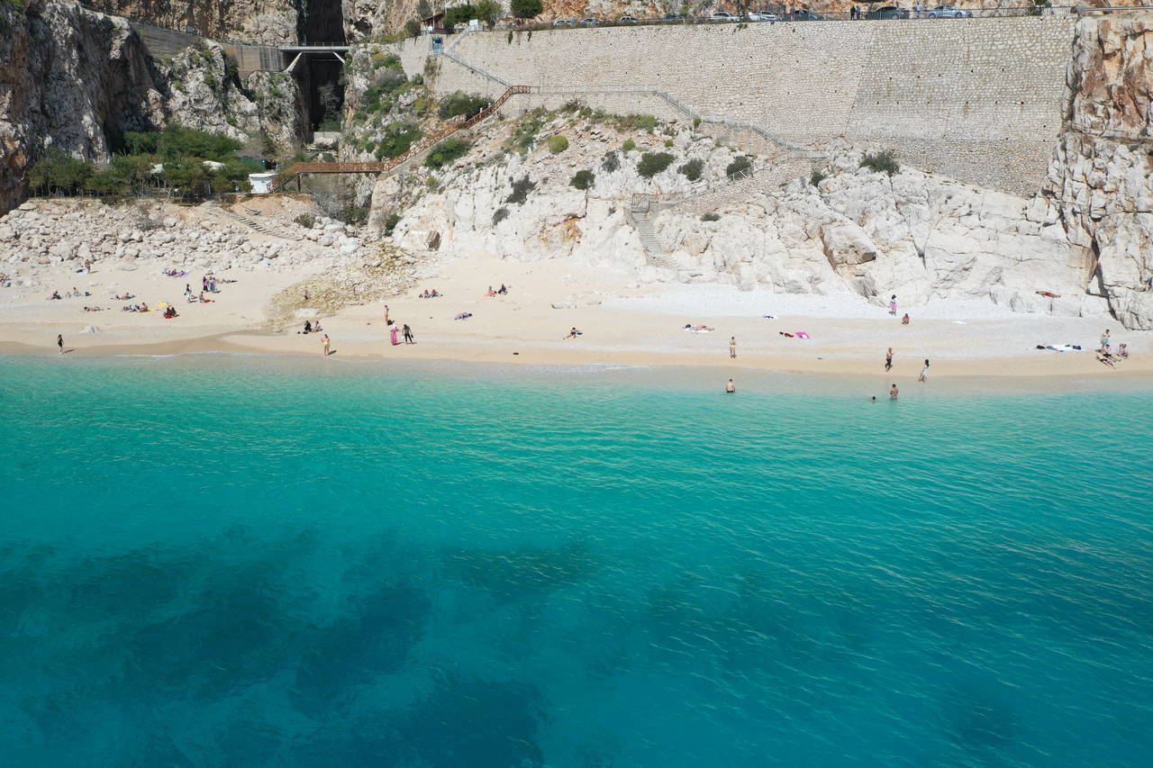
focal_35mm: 28
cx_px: 576
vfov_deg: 46.4
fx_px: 897
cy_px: 384
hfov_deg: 65.5
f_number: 6.3
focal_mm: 10.26
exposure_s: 1/640
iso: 100
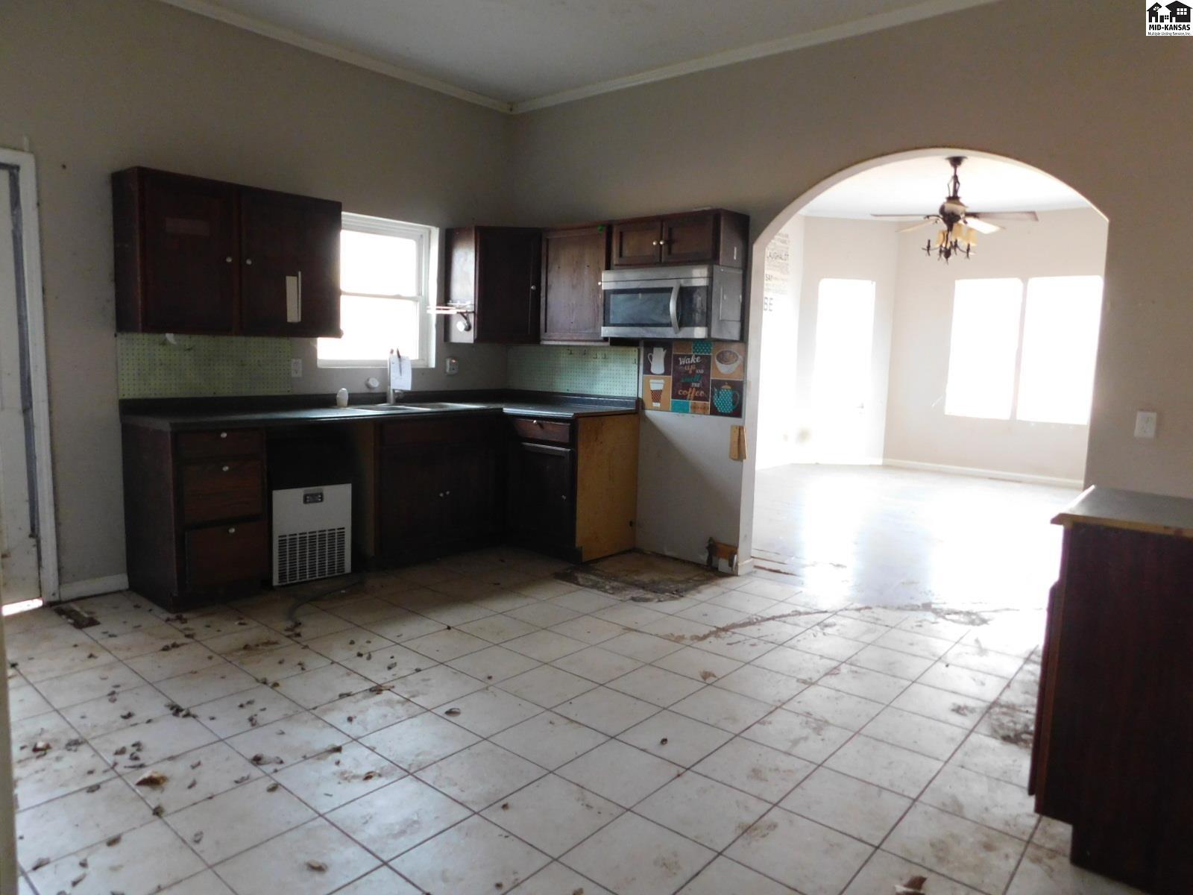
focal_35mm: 23
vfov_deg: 58.9
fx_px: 793
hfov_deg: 73.9
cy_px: 448
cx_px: 596
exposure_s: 1/15
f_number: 3
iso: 400
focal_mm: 4
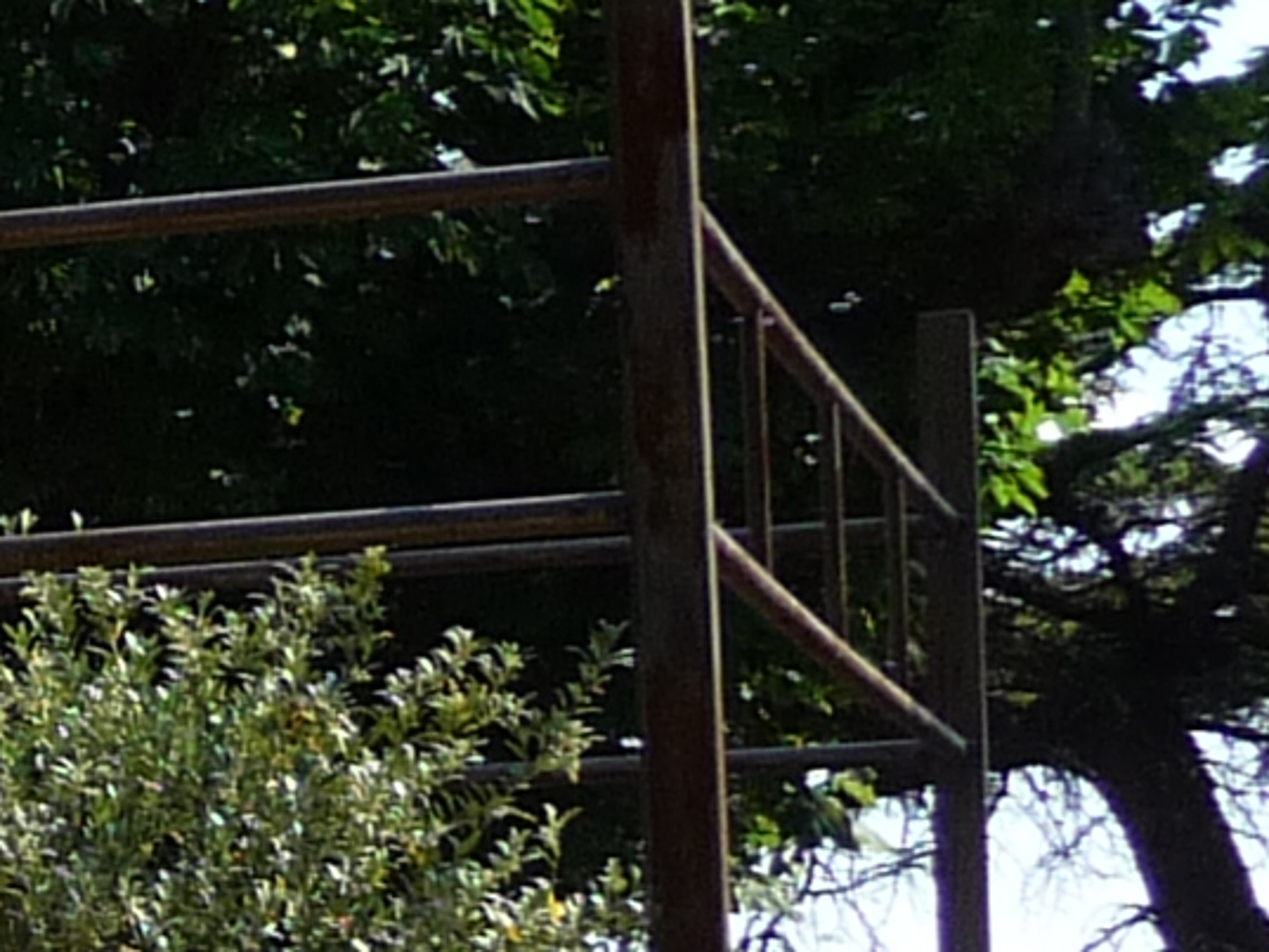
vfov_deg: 7.7
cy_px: 1006
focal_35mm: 193
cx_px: -2028
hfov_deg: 9.0
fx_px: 7077
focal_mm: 5
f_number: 3.4
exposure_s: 1/640
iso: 100
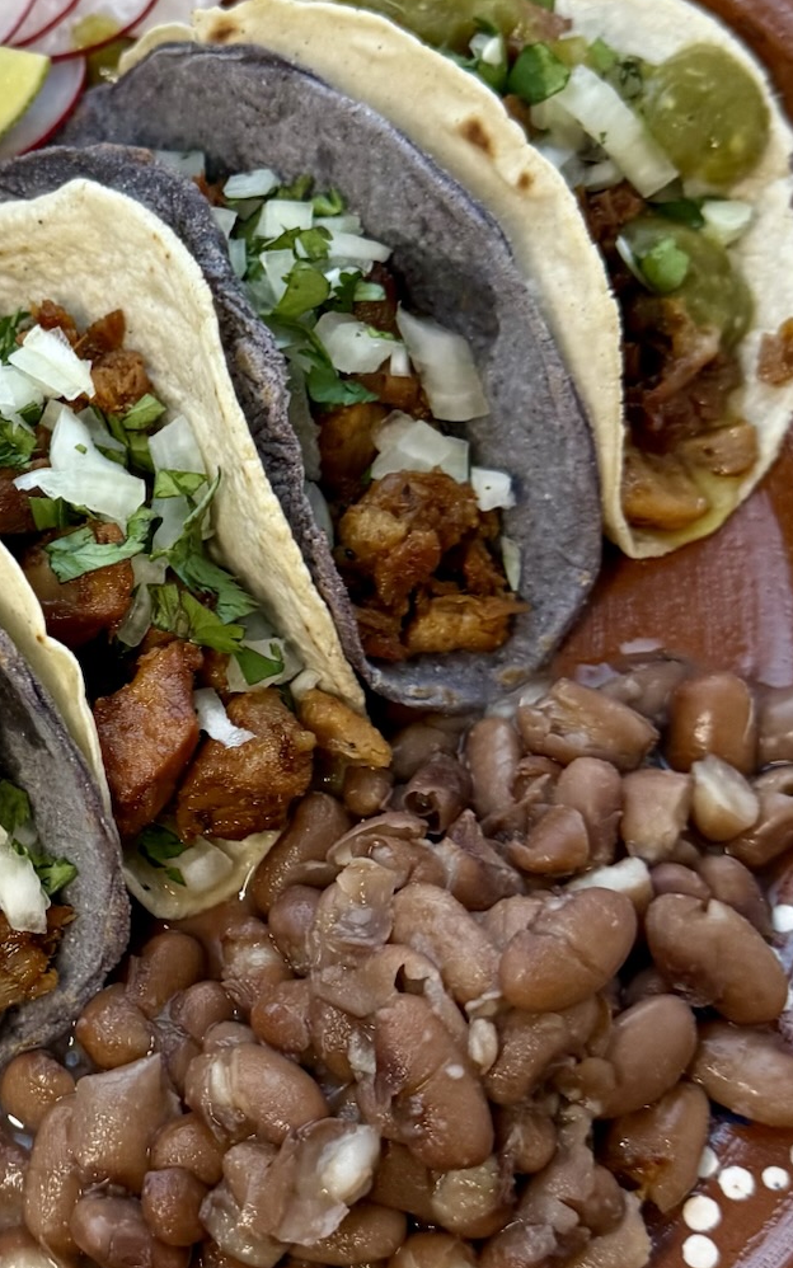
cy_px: 647
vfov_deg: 39.6
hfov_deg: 24.4
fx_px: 1763
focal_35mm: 51
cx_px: 33
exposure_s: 1/98
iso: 200
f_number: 1.78
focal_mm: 6.76
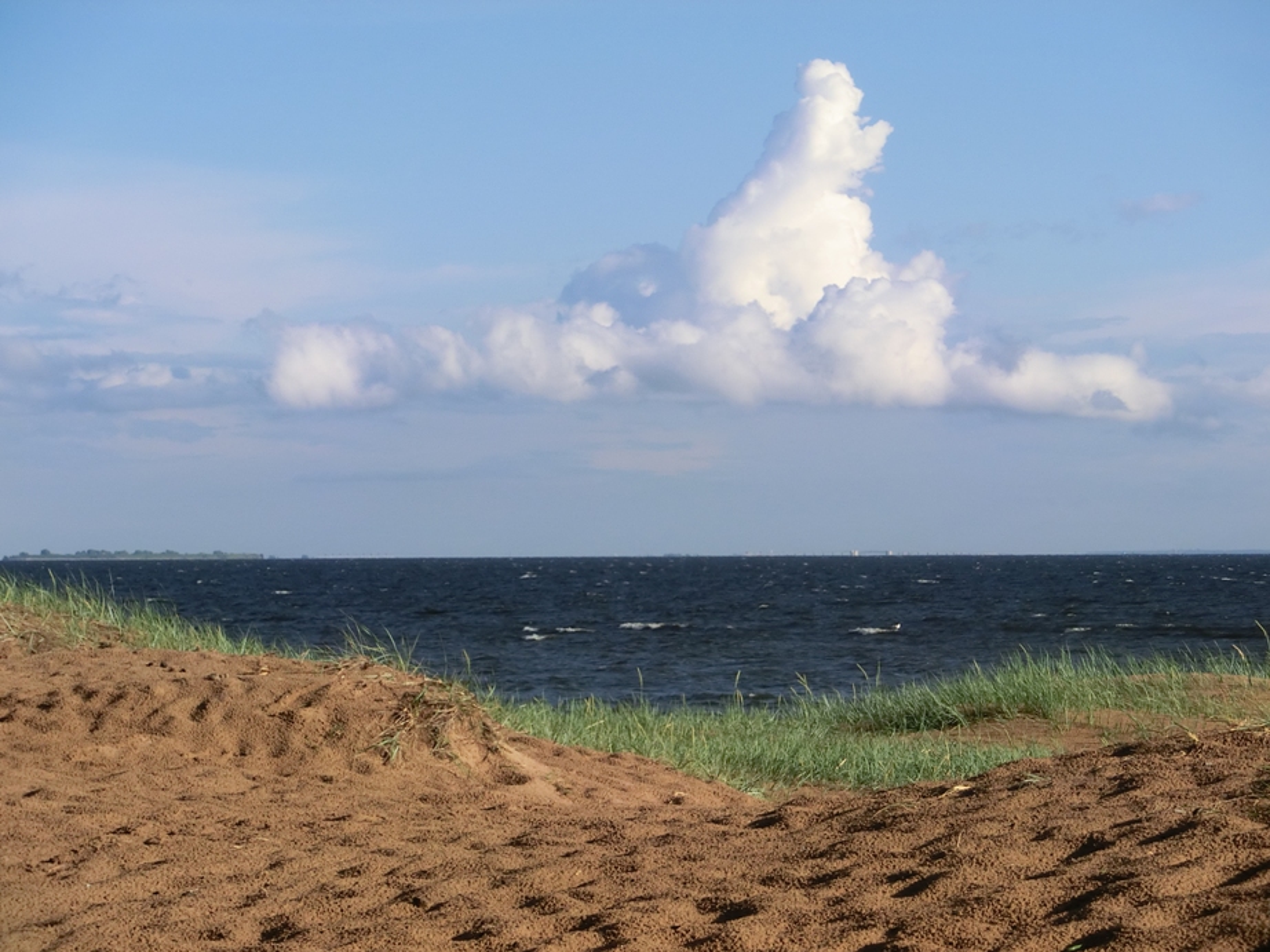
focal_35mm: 152
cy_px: 476
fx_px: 5575
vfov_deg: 9.8
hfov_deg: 13.0
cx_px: 635
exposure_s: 1/500
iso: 80
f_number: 5.9
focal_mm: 26.91
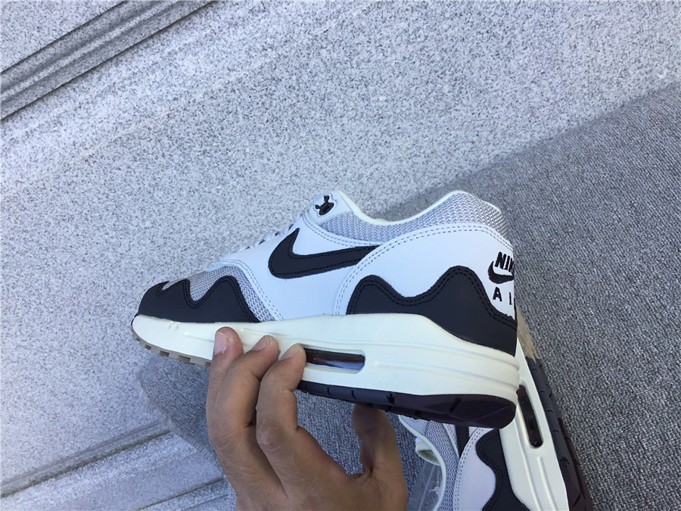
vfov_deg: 45.4
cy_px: 256
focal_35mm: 31
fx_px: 610
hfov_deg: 58.4
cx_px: 340
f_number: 2.4
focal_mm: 3.3
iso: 25
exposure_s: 1/231
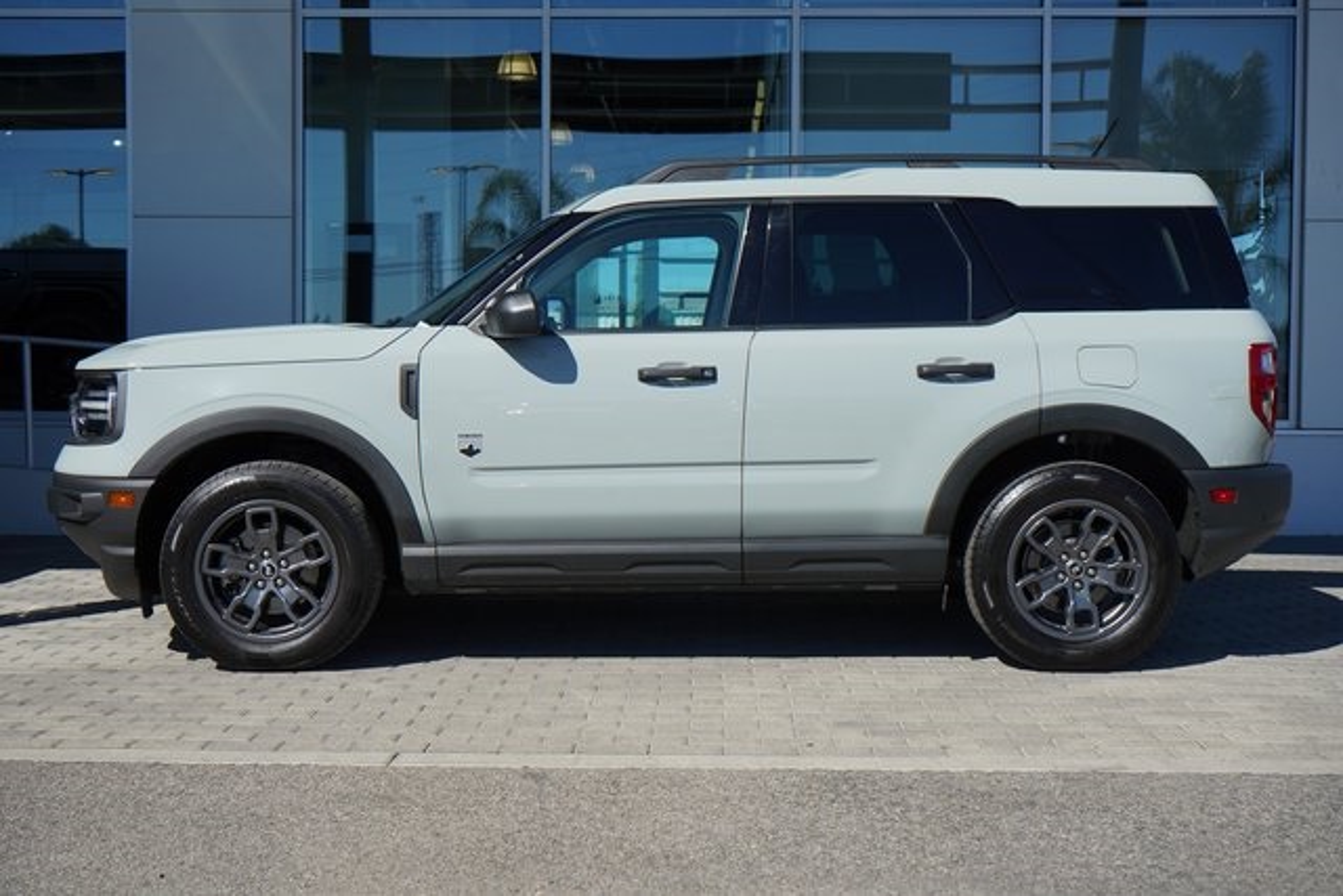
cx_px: 672
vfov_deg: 30.5
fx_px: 1642
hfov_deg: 44.5
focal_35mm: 44
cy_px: 448
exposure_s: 1/2500
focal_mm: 44
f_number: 9
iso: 1000
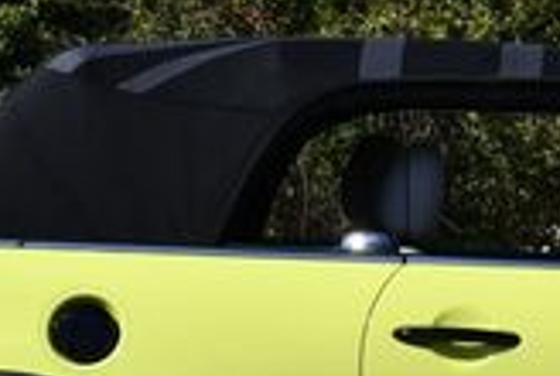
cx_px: 680
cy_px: 140
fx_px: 4628
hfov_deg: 6.9
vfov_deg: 4.6
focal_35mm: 297
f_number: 9
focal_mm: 38
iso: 100
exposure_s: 1/320
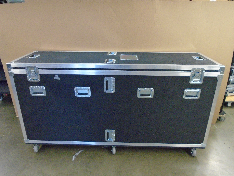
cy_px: 88
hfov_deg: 67.3
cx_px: 117
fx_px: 176
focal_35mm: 26
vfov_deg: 53.1
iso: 800
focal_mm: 4.6
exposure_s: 1/13
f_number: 3.2
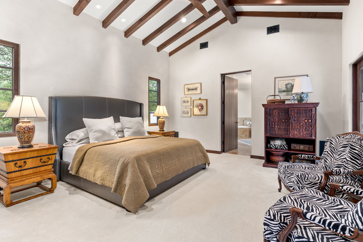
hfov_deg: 93.2
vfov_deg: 70.4
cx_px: 191
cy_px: 116
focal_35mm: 17
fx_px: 171
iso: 320
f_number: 7.1
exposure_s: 1
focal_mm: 16
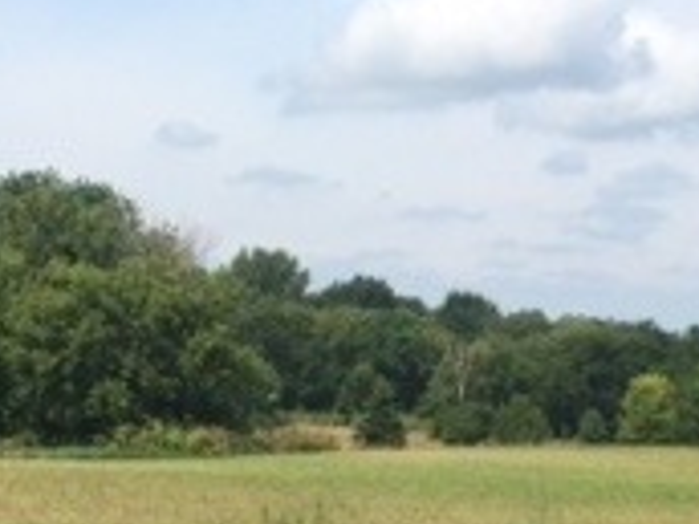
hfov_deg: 18.2
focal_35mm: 108
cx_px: 374
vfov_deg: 13.7
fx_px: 2181
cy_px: 301
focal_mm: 4.15
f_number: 2.2
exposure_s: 1/1866
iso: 32
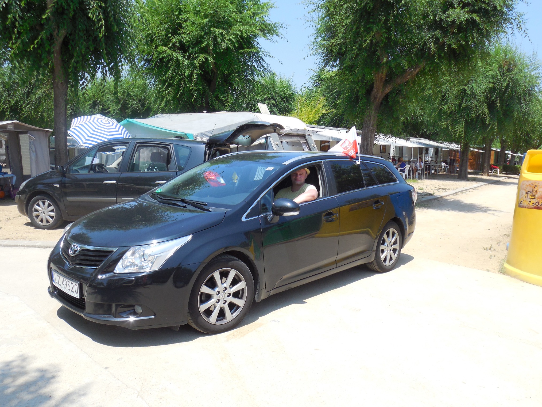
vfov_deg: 46.8
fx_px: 470
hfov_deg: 60.0
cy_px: 204
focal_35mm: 30
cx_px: 271
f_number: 3.8
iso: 125
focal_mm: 5.3
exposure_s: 1/800
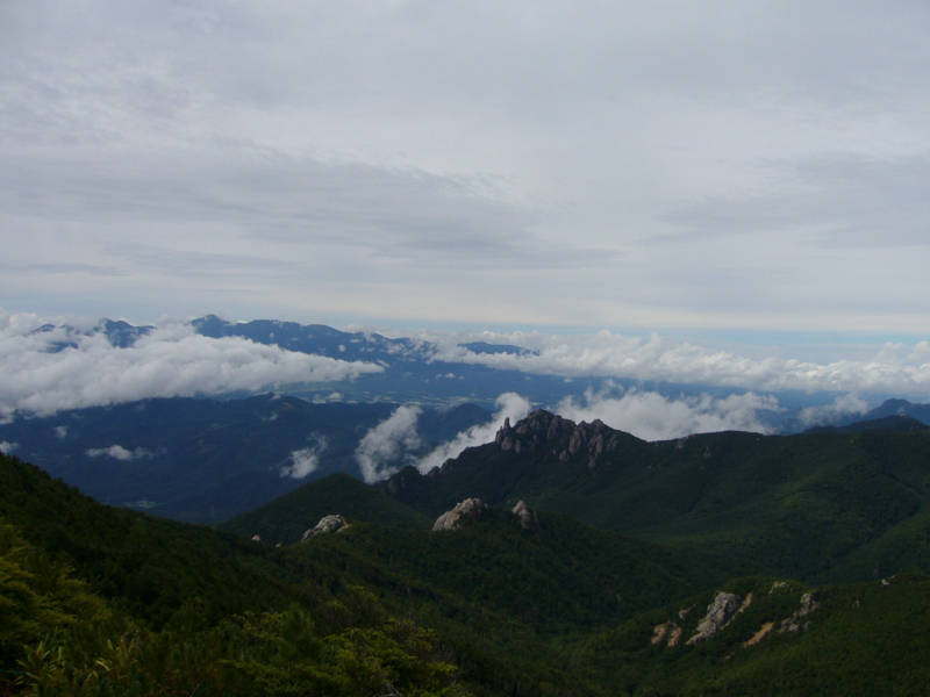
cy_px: 348
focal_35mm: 36
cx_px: 465
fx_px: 967
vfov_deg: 39.7
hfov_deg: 51.4
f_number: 5.7
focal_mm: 6
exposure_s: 1/800
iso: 80
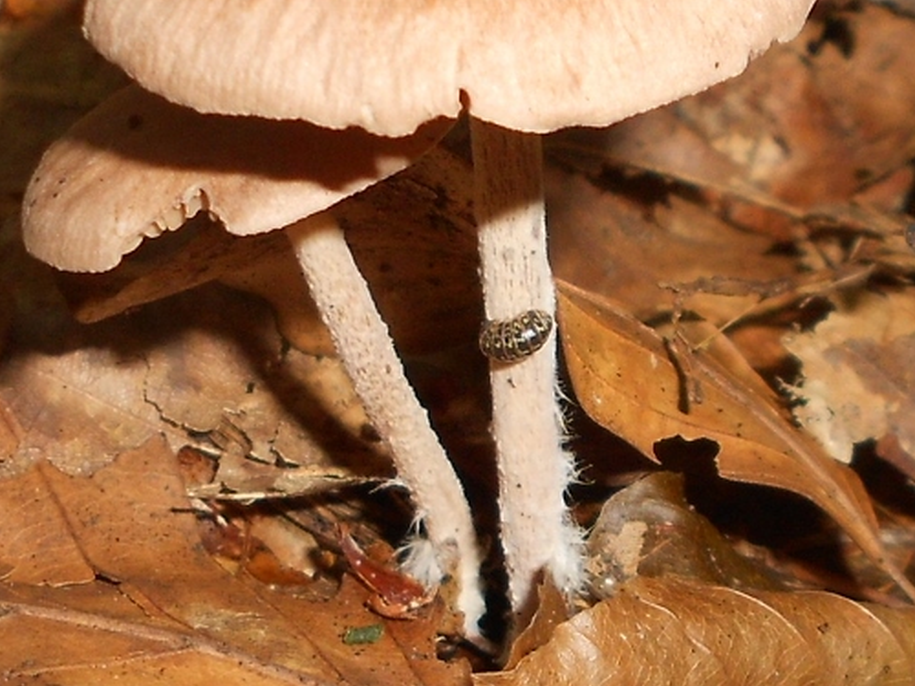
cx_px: 419
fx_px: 1031
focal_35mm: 39
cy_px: 177
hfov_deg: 47.8
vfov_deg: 36.0
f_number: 8
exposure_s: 1/25
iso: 80
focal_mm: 4.6
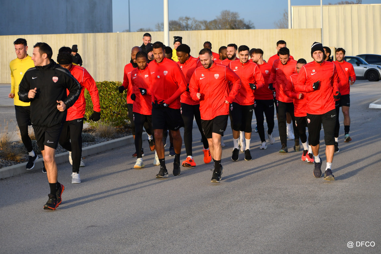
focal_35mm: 106
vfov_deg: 12.9
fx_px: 1122
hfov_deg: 19.3
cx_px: 191
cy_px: 127
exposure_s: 1/1250
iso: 400
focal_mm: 70
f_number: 5
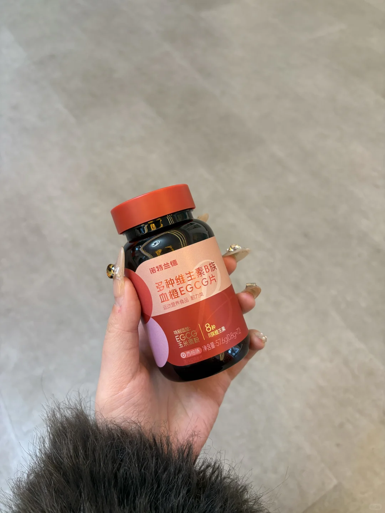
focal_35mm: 26
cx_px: 192
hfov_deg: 53.1
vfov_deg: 67.3
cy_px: 256
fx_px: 386
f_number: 1.6
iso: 160
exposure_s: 1/60
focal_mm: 5.96
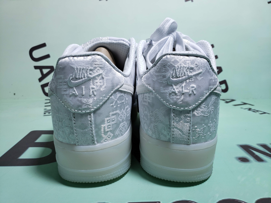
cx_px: 136
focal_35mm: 26
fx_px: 204
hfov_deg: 67.3
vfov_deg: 53.1
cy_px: 102
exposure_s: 1/376
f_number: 1.5
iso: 50
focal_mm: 4.3
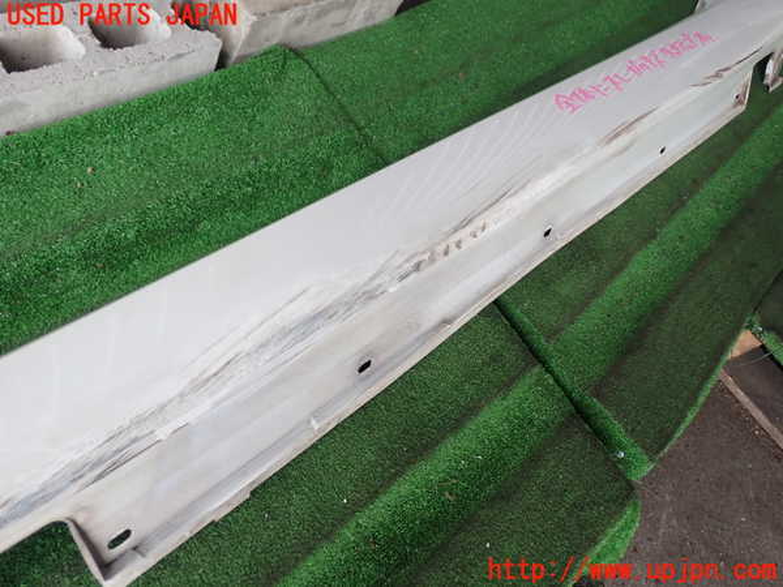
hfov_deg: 56.8
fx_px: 724
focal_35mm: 32
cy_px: 294
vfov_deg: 44.2
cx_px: 392
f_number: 2.4
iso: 100
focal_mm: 5.79
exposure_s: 1/60
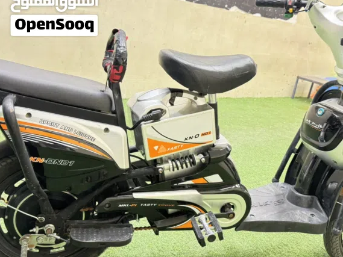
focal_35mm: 27
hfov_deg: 65.2
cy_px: 123
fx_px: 268
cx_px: 189
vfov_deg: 51.4
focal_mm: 6.76
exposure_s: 1/50
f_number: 1.78
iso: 500
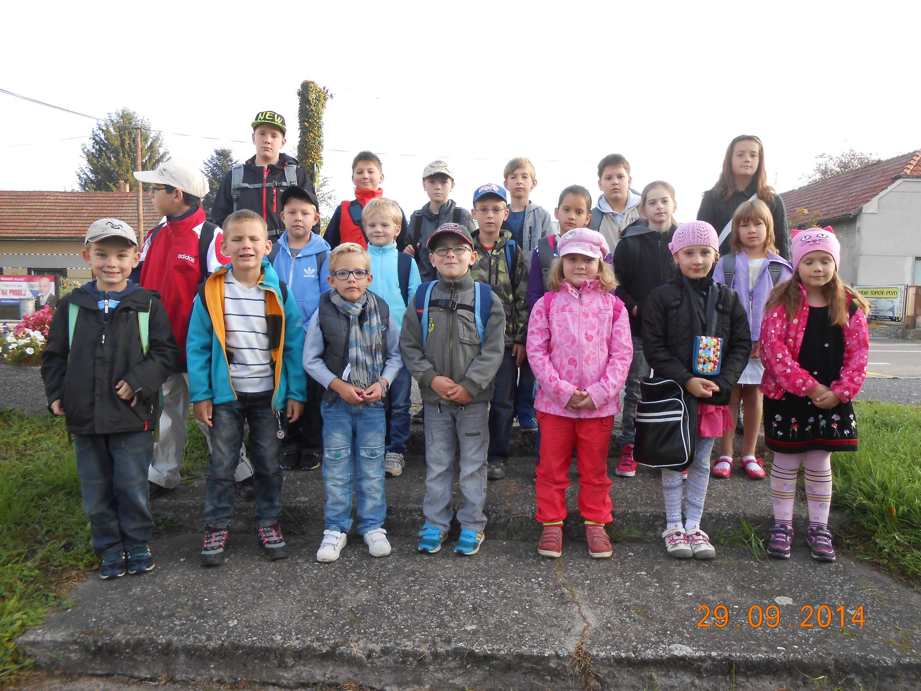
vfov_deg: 53.1
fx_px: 692
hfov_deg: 67.3
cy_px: 346
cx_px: 460
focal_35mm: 26
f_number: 3.5
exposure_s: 1/125
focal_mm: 4.6
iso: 80
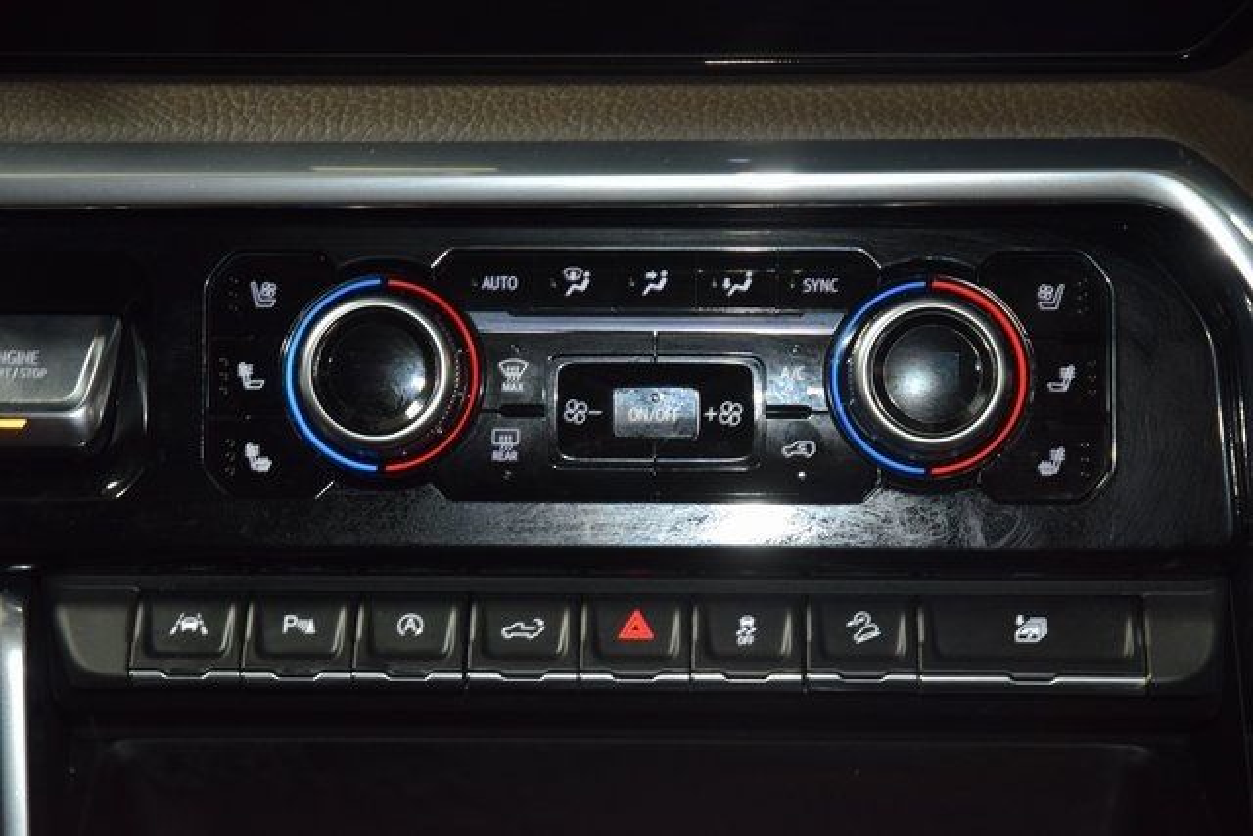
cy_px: 418
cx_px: 626
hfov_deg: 19.5
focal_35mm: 105
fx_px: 3655
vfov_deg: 13.0
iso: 1250
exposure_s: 1/25
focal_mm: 70
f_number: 4.5
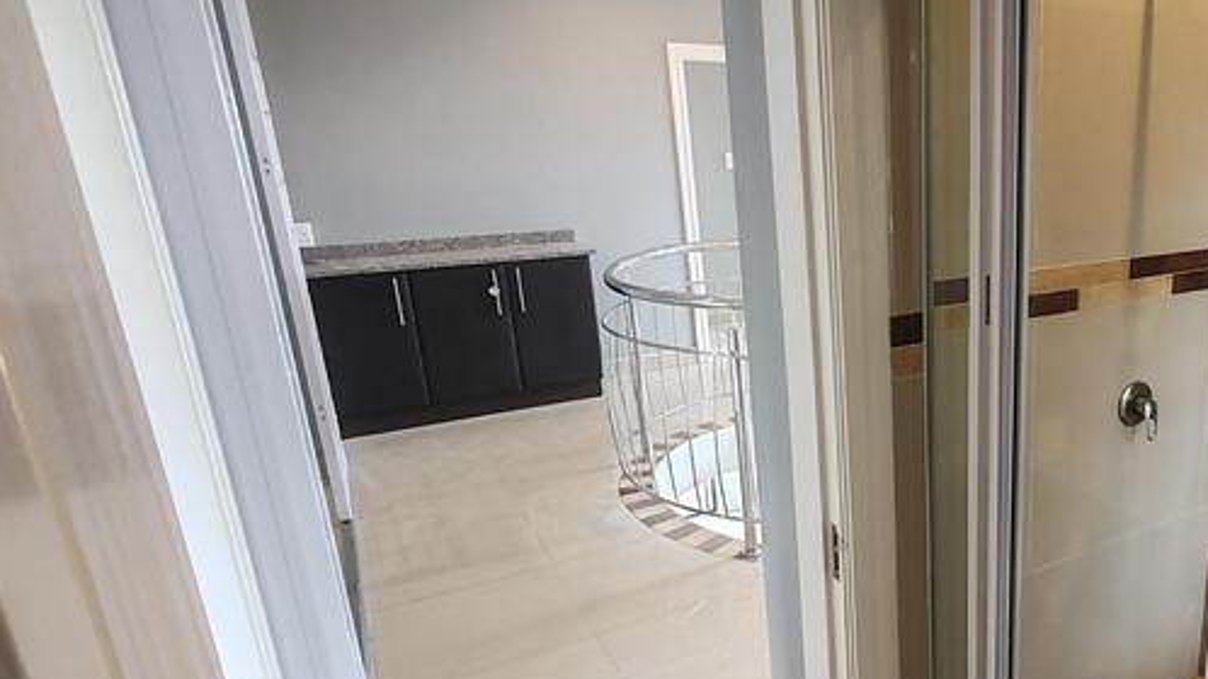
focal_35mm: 28
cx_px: 965
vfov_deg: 41.4
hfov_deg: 62.2
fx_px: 897
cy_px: 395
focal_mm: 1.96
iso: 160
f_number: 2.2
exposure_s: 1/33
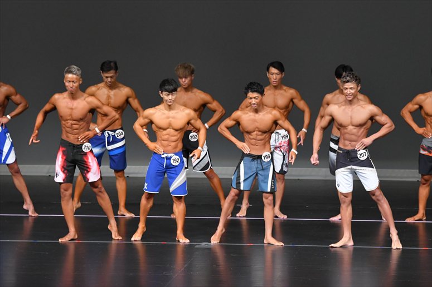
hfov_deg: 9.2
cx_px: 216
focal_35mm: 225
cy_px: 144
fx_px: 2699
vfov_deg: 6.1
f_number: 5.6
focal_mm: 150
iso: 4000
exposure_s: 1/400
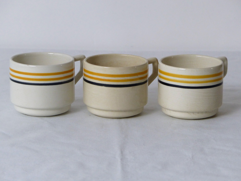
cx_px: 120
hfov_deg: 15.2
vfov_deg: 11.4
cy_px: 90
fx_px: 905
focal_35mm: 130
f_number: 2.8
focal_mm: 21.4
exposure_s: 1/60
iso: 200
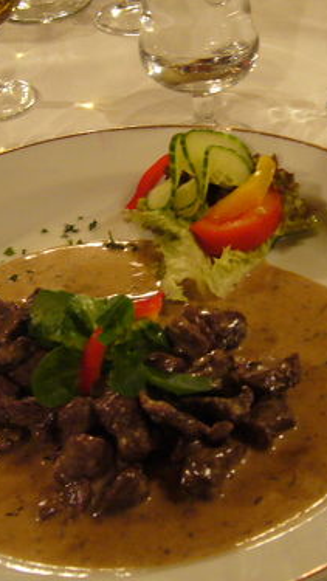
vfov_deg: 31.8
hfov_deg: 18.1
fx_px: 1017
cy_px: 239
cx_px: 271
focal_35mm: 66
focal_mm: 5.8
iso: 200
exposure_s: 1/8
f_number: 2.8
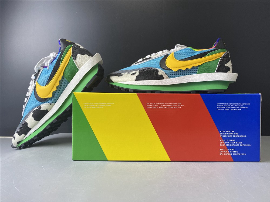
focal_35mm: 26
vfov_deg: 53.1
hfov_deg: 67.3
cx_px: 135
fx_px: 203
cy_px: 101
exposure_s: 1/100
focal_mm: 4.25
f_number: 1.8
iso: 125
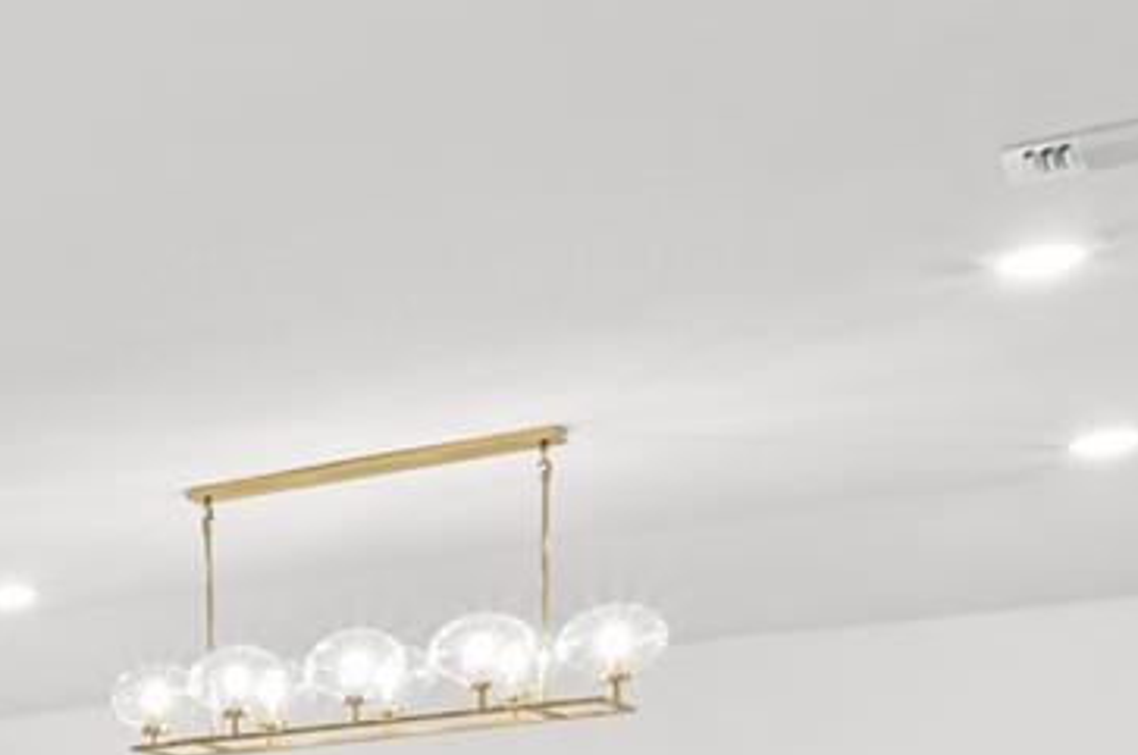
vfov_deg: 15.9
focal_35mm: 79
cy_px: 1125
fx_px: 2494
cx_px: -1414
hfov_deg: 16.1
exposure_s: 1/1.67
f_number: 14
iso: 200
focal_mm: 14
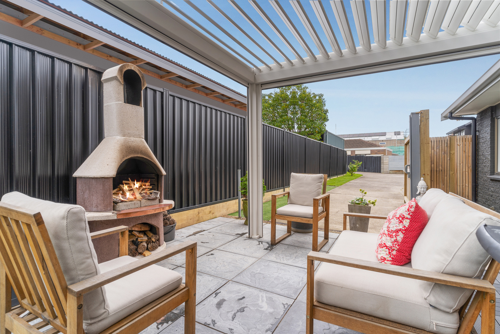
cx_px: 250
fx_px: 250
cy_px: 167
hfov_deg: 90.0
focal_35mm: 18
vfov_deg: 67.4
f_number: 8
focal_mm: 18
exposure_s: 1/20
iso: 100
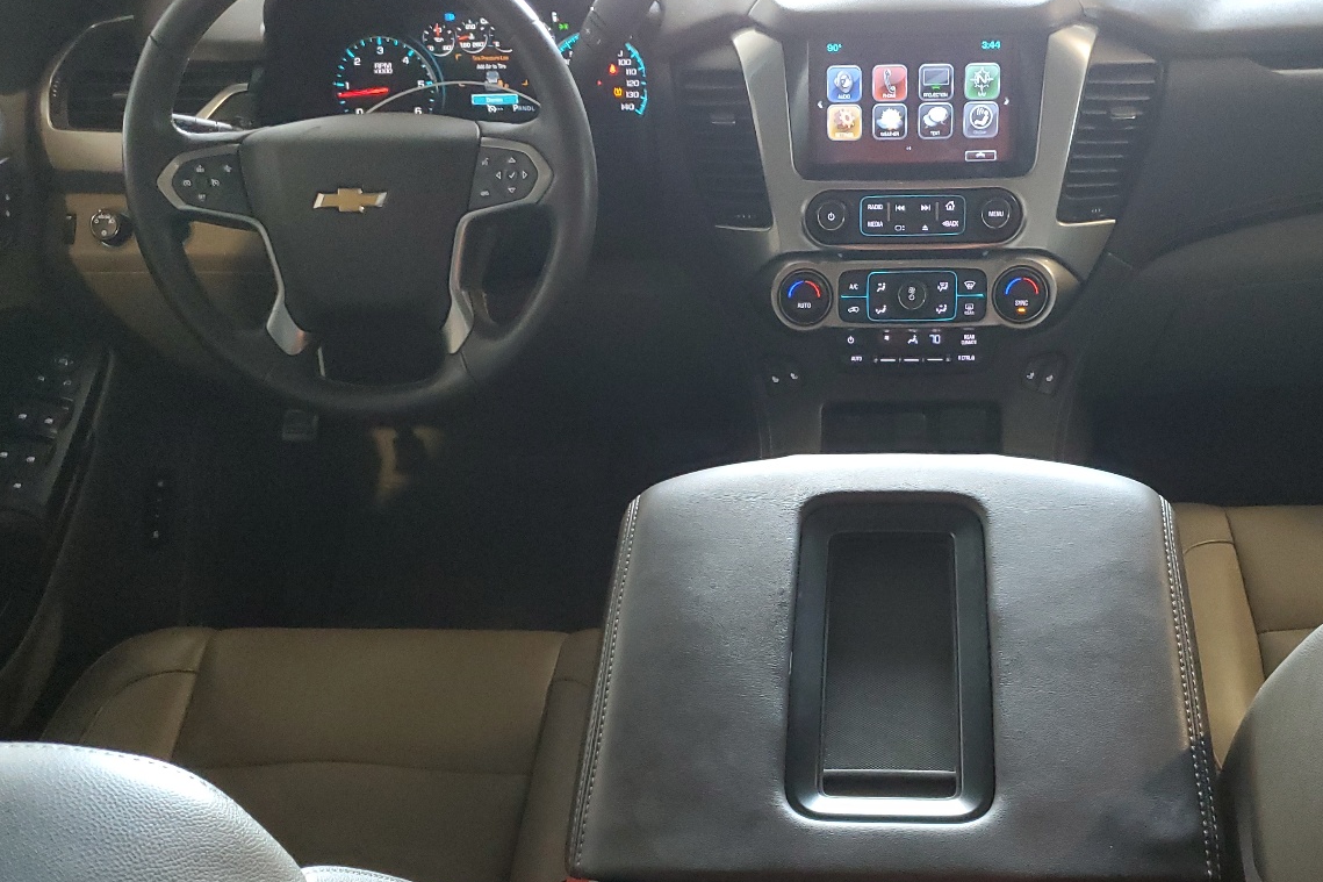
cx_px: 808
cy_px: 551
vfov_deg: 34.9
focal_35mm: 38
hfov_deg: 50.3
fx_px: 1396
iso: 392
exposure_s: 1/60.2
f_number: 1.5
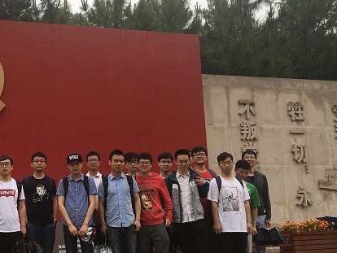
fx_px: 545
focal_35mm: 56
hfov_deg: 32.8
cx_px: 43
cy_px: 125
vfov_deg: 26.1
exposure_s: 1/298
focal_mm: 4.15
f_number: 2.2
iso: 25
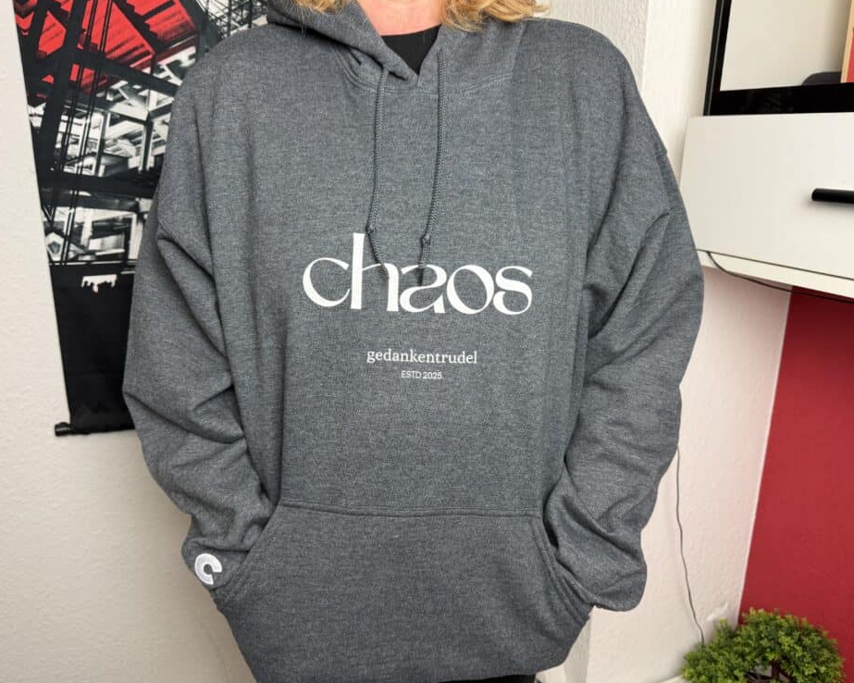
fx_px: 657
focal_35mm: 26
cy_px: 349
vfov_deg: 54.9
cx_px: 424
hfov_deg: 66.0
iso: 125
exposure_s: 1/50
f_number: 1.78
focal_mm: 6.76
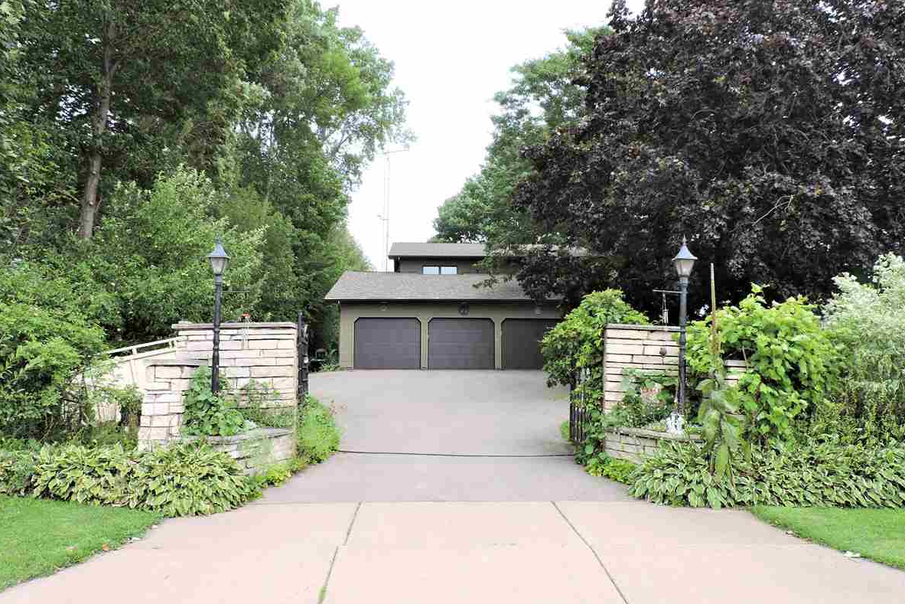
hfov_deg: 67.3
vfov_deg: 47.9
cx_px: 433
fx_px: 679
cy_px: 280
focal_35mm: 27
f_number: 3
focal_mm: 4.3
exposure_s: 1/400
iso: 100
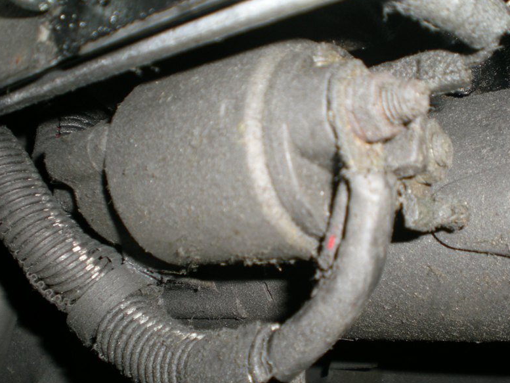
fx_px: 648
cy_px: 186
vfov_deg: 32.9
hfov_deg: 42.9
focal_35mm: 44
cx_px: 282
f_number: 3.1
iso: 50
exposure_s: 1/60
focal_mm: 6.3
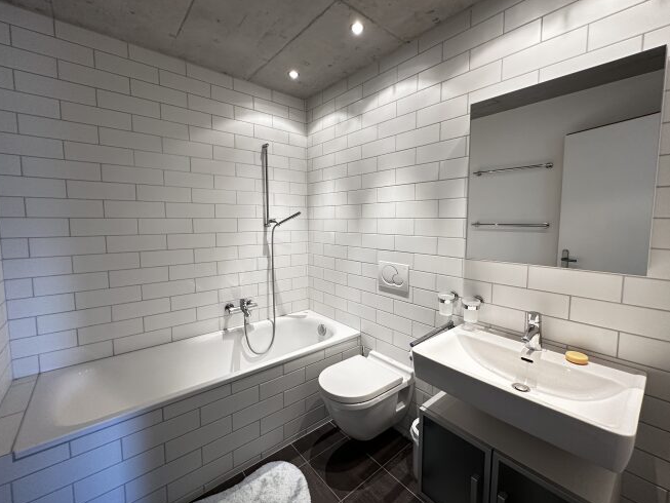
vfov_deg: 81.7
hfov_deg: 98.1
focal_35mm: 15
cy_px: 244
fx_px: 290
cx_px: 347
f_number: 2.2
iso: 200
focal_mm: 2.22
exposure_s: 1/100
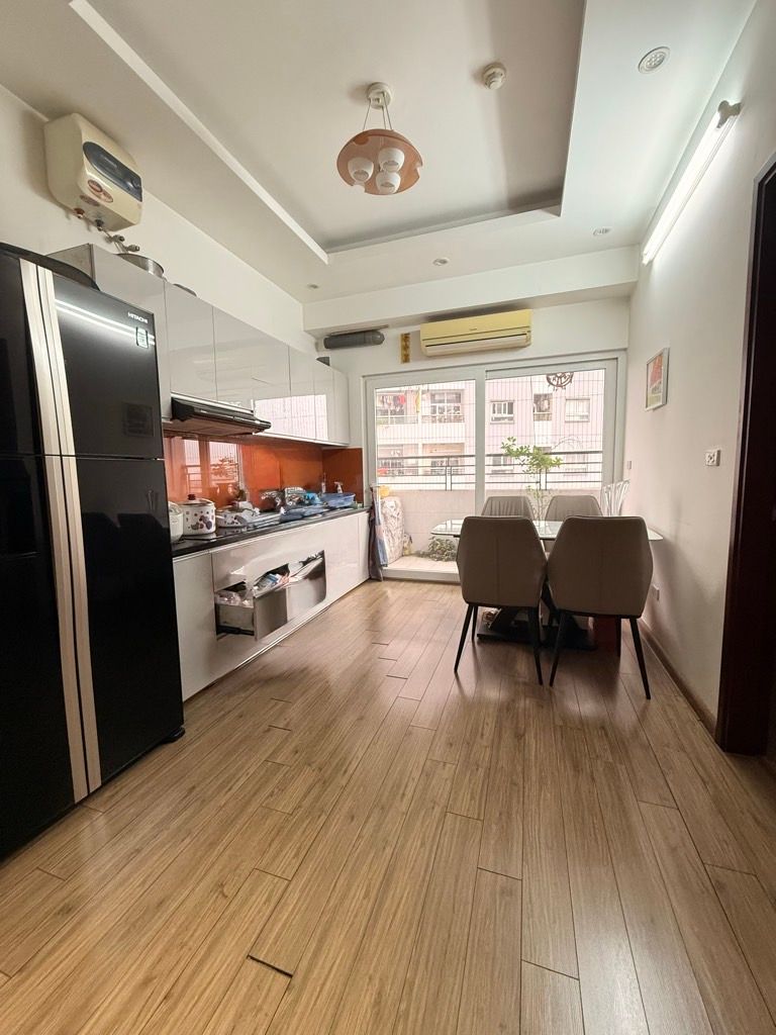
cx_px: 388
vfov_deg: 102.1
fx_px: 418
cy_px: 518
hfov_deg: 85.7
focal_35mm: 14
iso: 250
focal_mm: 2.22
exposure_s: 1/100
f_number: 2.2
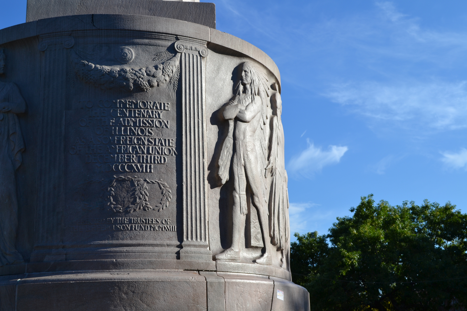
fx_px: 700
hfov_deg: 36.9
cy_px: 156
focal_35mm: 54
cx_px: 234
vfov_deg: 25.1
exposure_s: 1/250
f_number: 8
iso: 100
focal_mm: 36
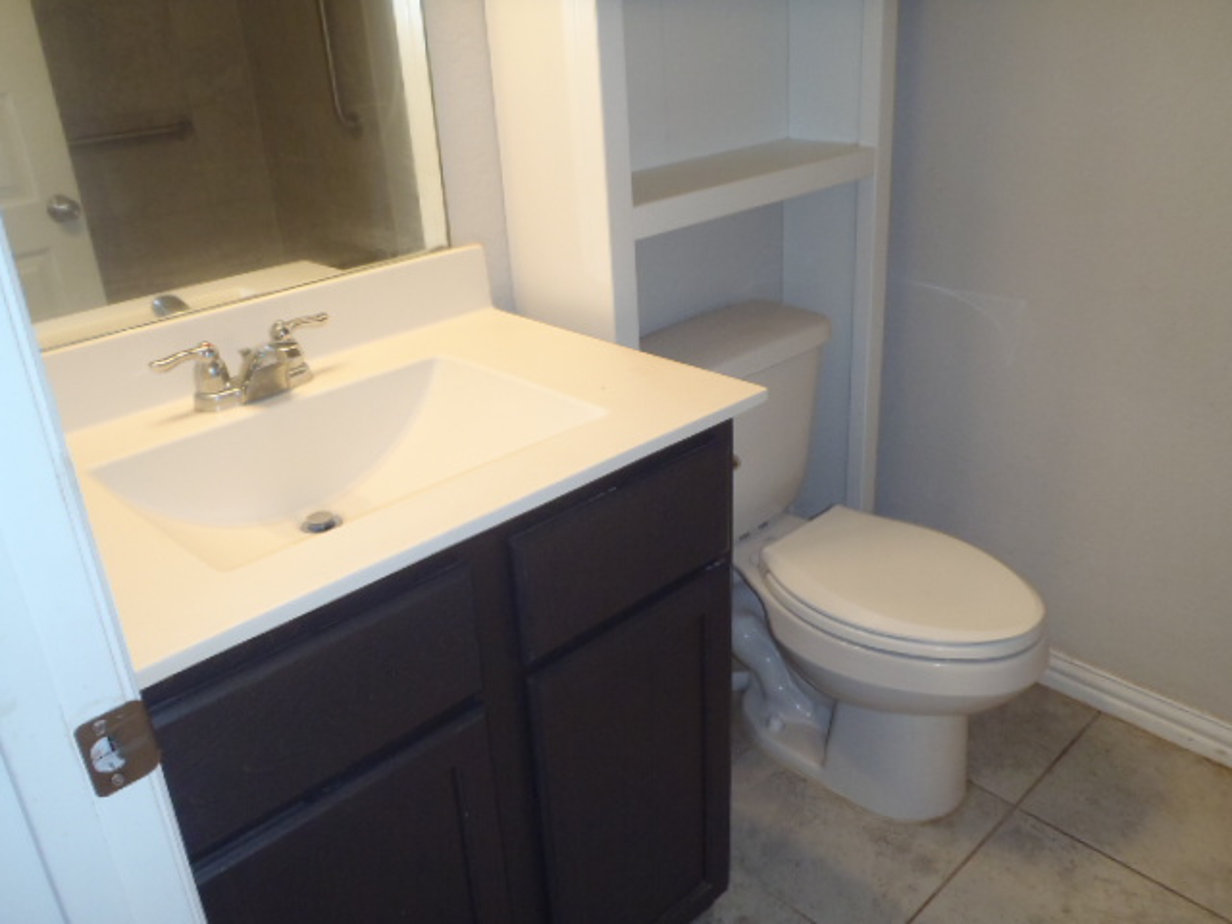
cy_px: 462
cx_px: 616
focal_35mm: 28
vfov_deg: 49.7
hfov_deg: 63.4
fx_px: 997
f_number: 3.9
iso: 250
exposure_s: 1/30
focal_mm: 5
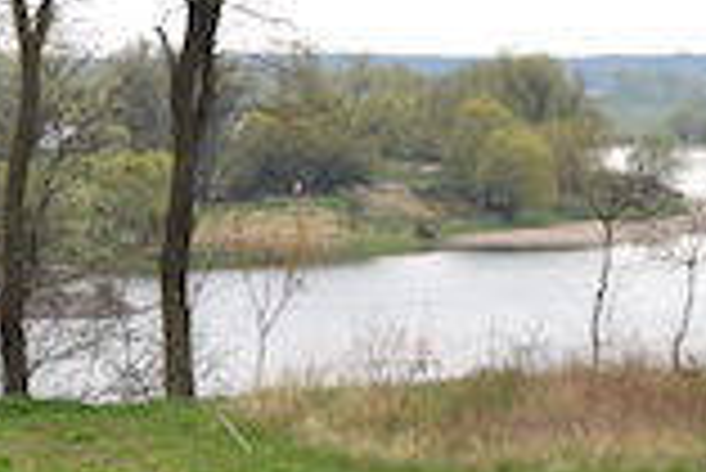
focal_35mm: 286
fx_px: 5610
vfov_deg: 4.8
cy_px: 279
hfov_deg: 7.1
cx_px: -459
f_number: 9
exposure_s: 1/320
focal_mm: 25
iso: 200
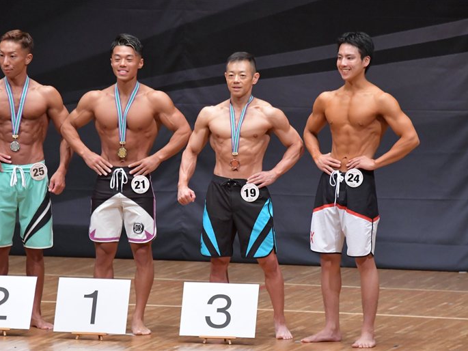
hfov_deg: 6.4
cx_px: 232
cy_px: 176
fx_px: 4192
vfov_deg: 4.8
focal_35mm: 310
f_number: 5.6
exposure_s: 1/400
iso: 6400
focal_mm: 190
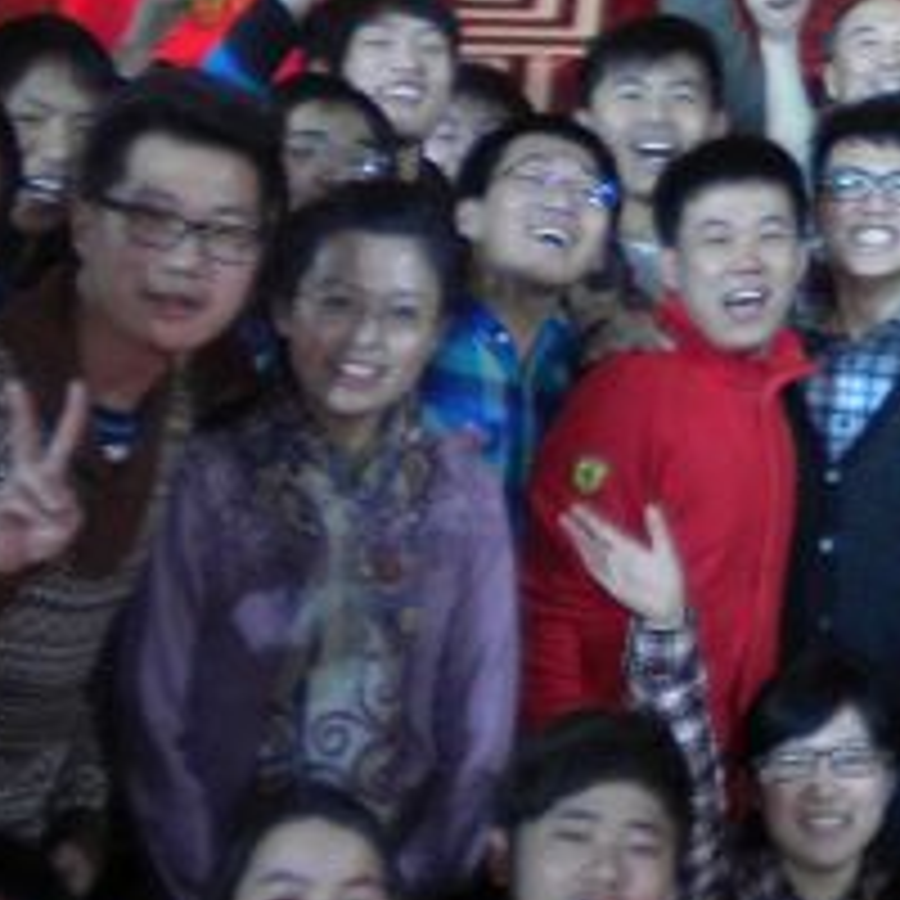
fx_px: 3647
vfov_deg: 13.5
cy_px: -274
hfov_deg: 12.9
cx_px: 1552
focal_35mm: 124
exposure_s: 1/60
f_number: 3.1
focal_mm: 6.3
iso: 127
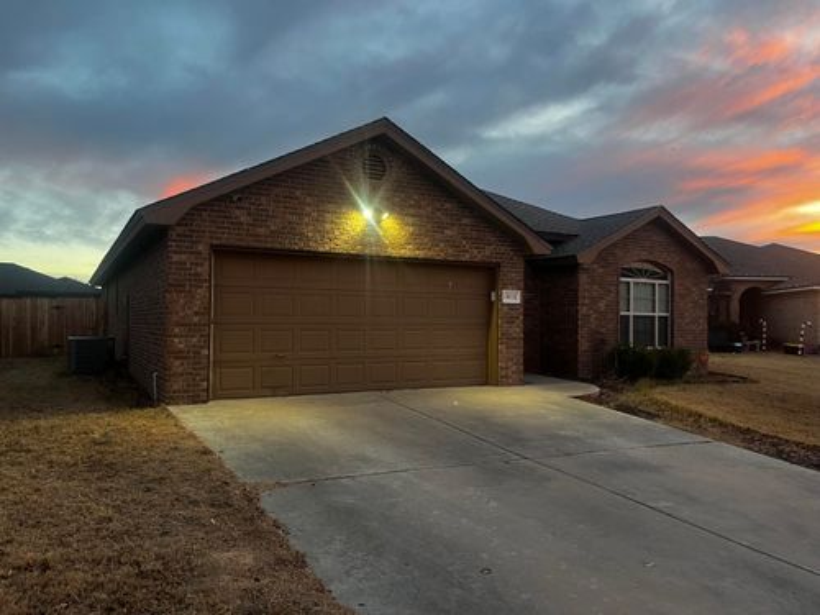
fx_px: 616
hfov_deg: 67.3
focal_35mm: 26
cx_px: 410
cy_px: 308
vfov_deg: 53.1
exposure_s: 1/60
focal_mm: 5.1
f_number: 1.6
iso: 160
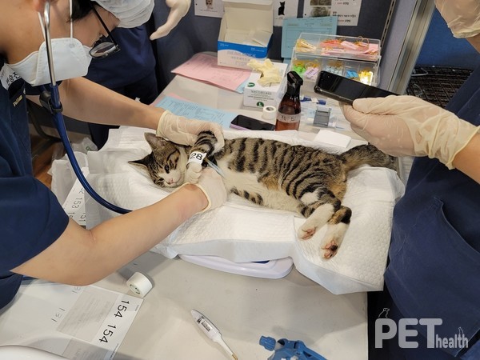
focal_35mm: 25
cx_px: 240
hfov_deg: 69.4
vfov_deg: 54.9
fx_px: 347
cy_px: 180
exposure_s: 1/119
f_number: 1.8
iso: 200
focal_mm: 7
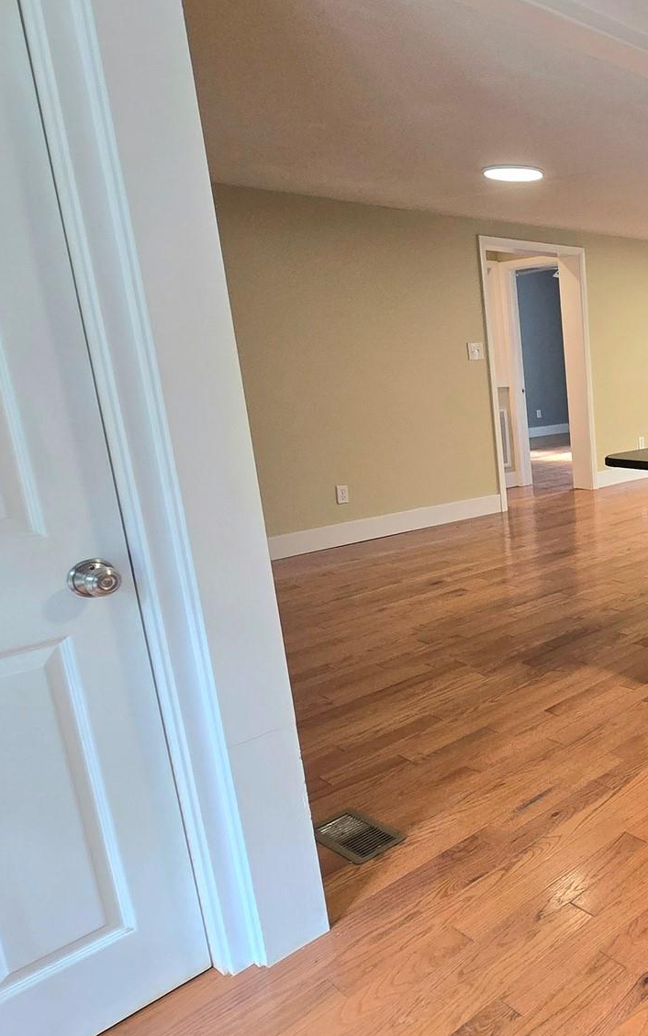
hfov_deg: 37.8
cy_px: 512
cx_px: 766
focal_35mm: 25
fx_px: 706
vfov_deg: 72.5
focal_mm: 2.2
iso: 200
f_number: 2.2
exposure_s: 1/60.2
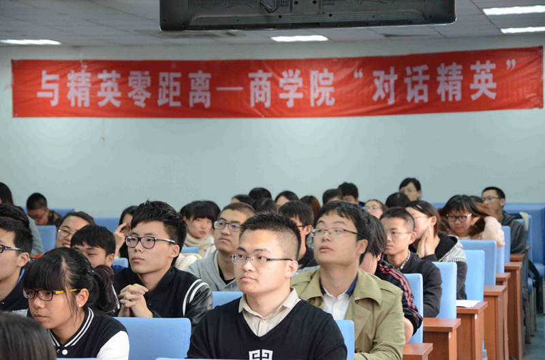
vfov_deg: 12.1
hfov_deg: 18.2
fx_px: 1699
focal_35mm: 112
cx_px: 272
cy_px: 180
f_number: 6.3
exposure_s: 1/50
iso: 2000
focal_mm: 75
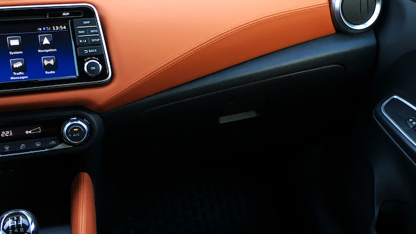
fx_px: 596
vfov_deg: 22.2
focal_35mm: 54
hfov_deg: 38.3
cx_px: 258
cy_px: 131
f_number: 2.2
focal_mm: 4.15
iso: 32
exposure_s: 1/33
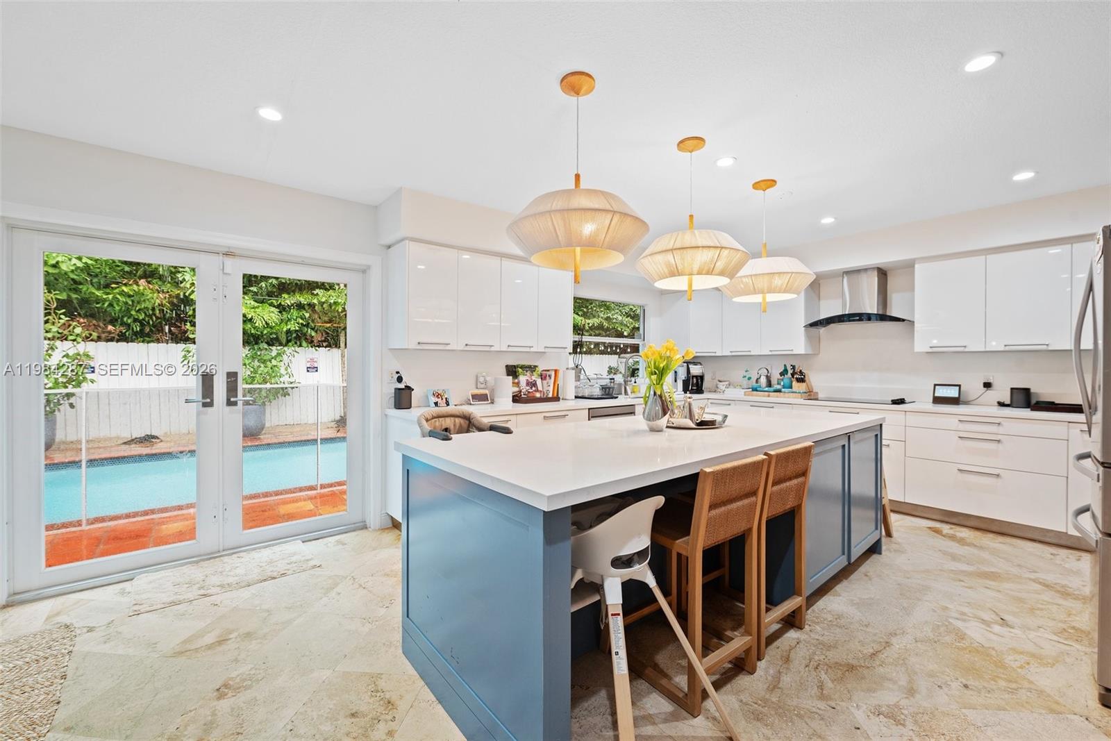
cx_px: 556
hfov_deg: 104.2
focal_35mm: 14
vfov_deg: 81.2
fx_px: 432
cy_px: 370
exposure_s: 1/13
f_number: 8
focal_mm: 14
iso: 450
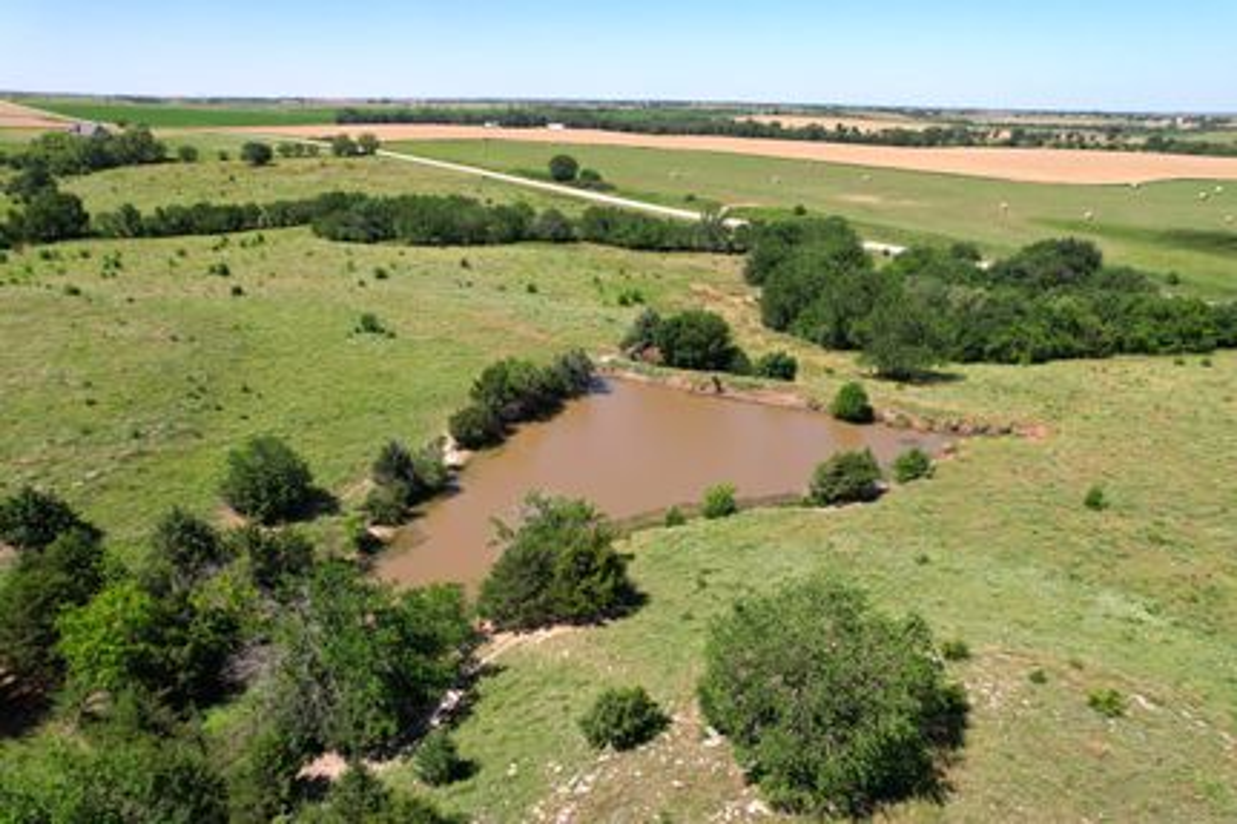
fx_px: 756
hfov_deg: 78.6
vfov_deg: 57.2
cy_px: 412
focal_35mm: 22
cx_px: 618
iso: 100
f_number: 2.8
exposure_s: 1/120
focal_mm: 8.38
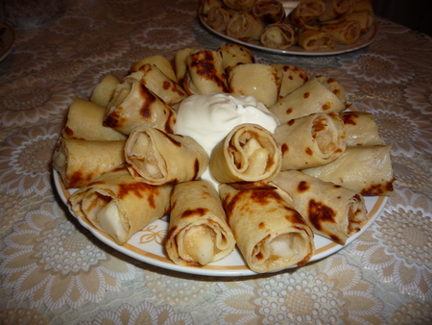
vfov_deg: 46.8
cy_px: 162
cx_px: 216
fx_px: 375
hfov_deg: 59.9
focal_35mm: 30
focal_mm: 5.2
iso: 100
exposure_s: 1/30
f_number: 4
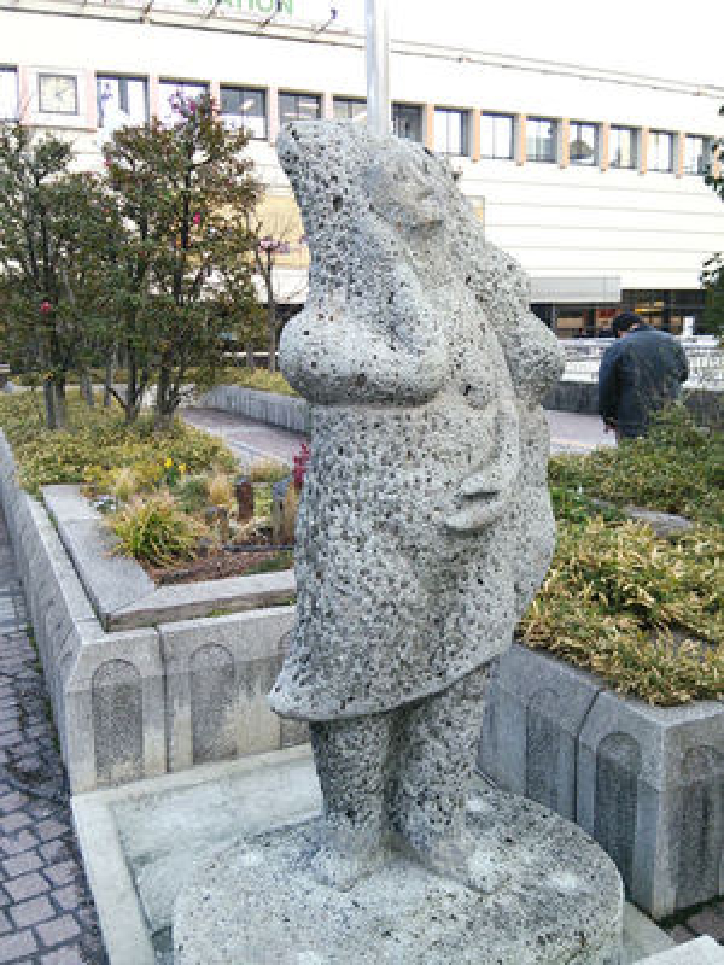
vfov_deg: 60.0
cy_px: 482
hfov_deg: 46.8
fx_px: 837
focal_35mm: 30
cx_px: 362
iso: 40
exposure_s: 1/104
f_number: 1.94
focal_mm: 4.06
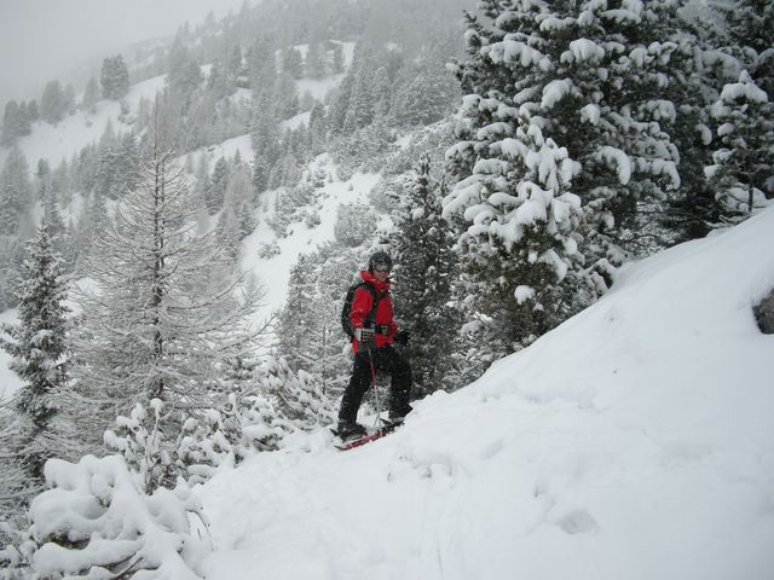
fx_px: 827
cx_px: 387
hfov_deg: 50.1
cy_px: 290
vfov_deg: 38.7
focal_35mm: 37
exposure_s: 1/737
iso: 64
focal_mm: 7.9
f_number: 2.8
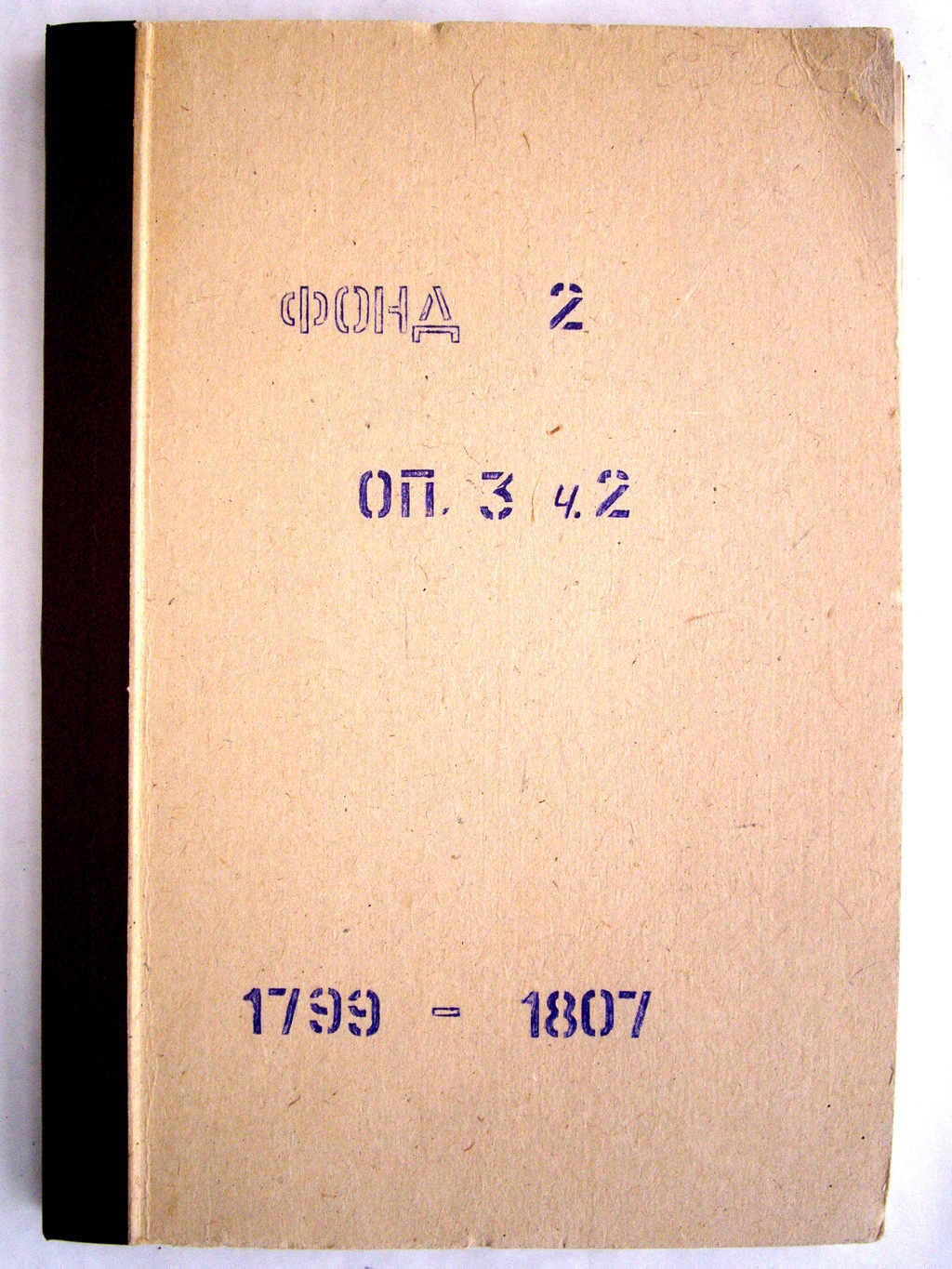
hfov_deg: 31.5
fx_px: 1687
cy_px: 634
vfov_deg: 41.2
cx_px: 476
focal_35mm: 46
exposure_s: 1/320
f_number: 3.1
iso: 400
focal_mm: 9.6
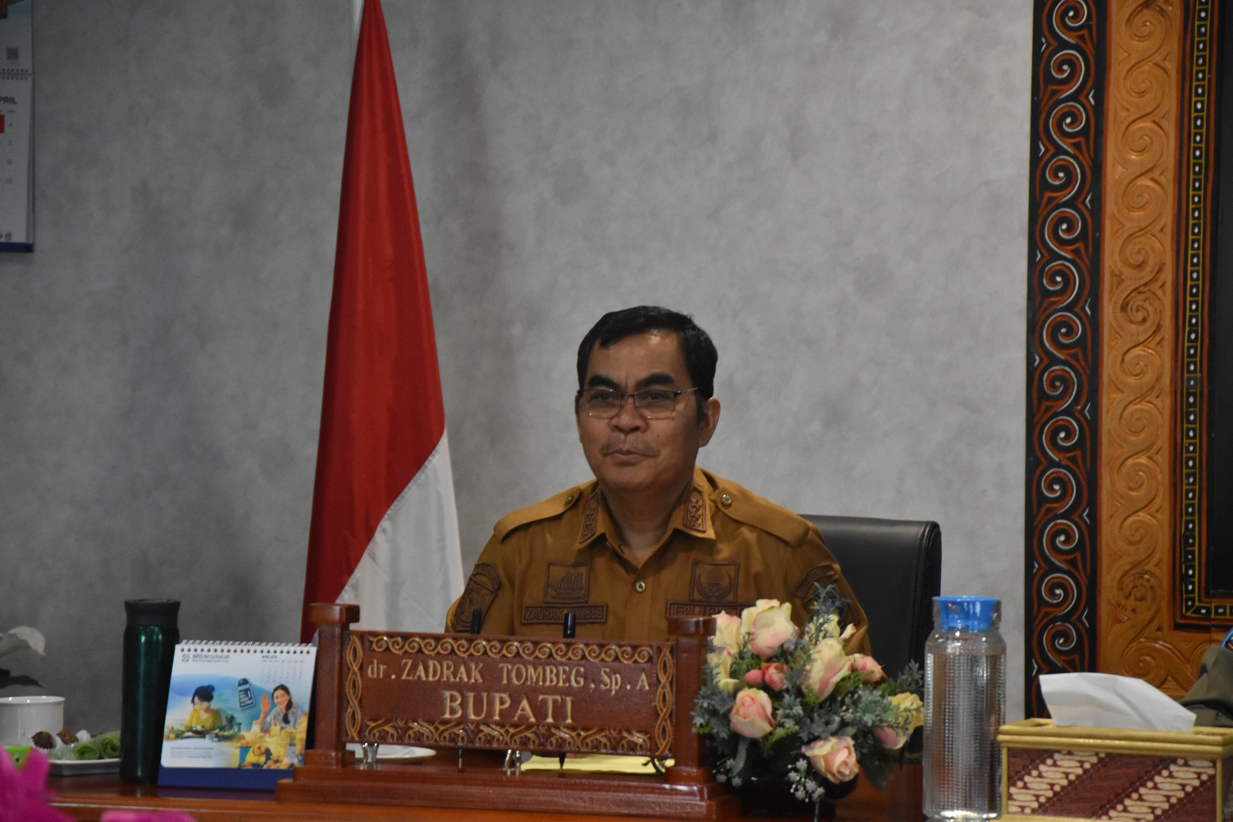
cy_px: 411
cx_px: 616
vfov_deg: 8.7
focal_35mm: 158
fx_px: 5394
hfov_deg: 13.0
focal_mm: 105
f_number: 5.6
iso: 3200
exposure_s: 1/125
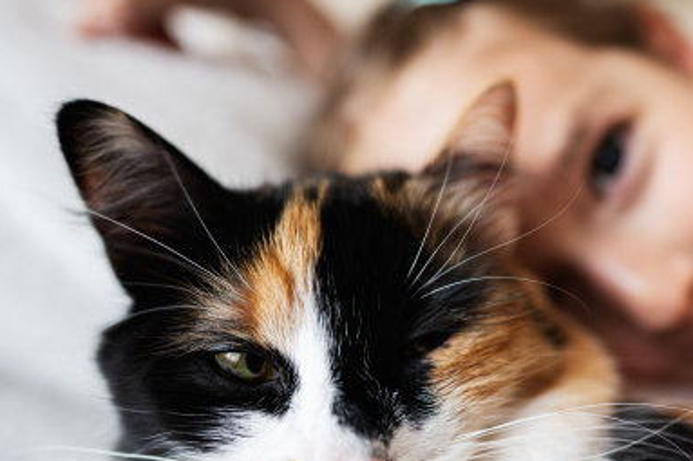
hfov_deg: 56.9
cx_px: 485
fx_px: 616
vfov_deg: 40.6
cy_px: 307
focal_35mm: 32
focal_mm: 20
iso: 500
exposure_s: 1/250
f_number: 1.8
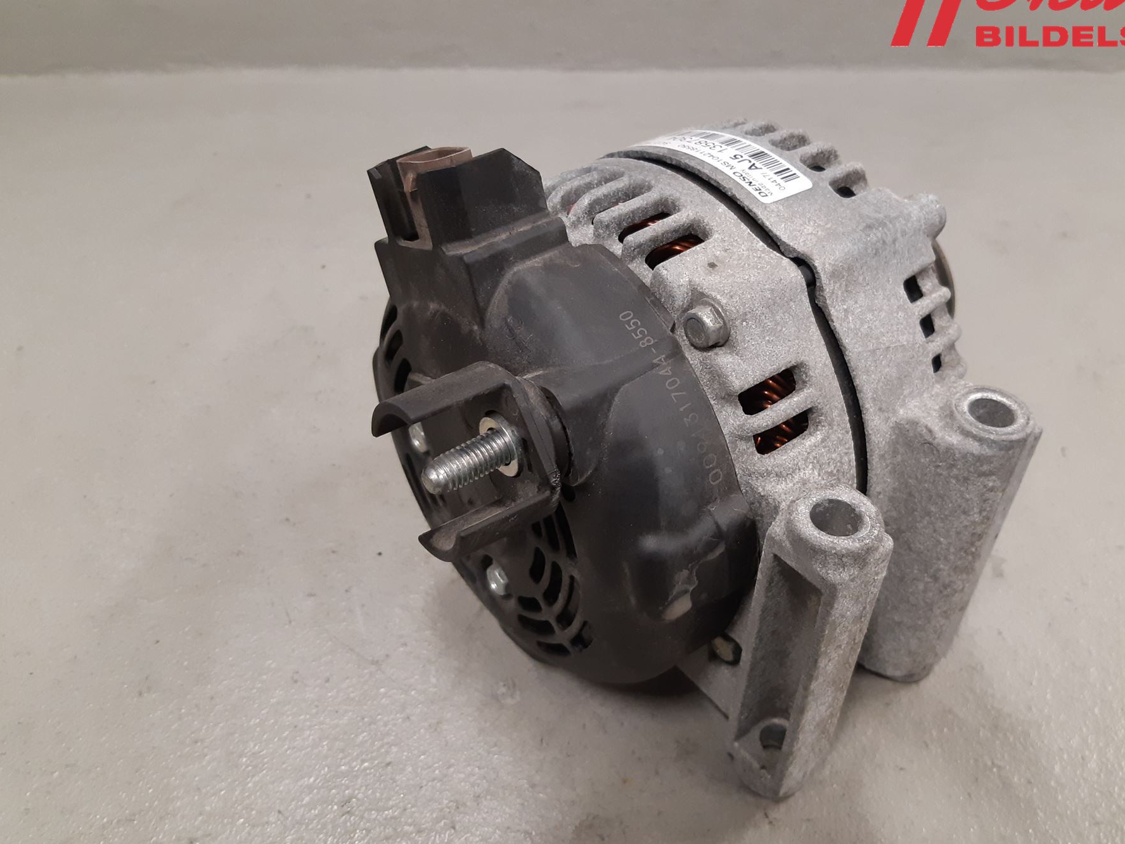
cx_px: 631
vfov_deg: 46.8
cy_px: 426
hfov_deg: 59.8
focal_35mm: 30
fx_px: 975
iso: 200
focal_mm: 3.93
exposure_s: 1/50
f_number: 1.7
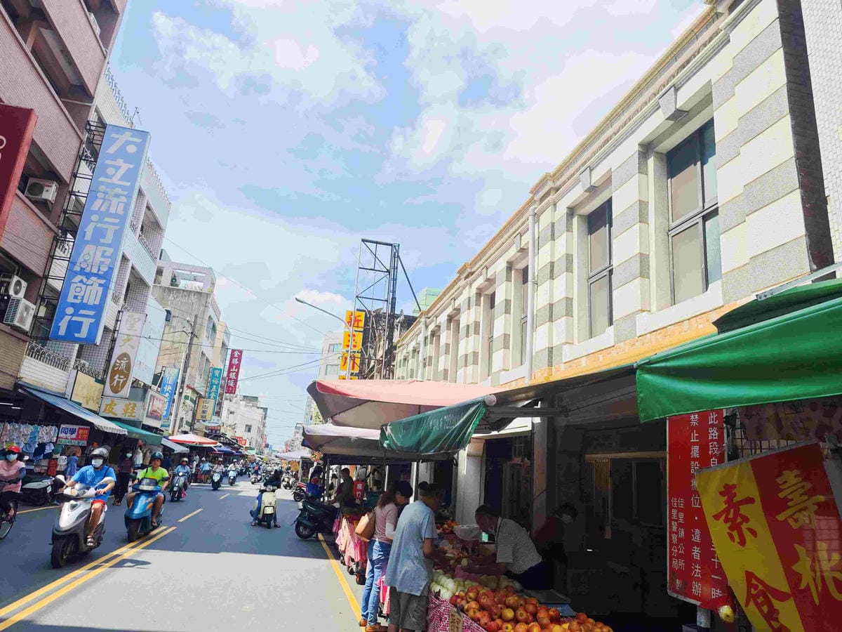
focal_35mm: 23
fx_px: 559
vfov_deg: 58.9
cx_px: 421
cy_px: 316
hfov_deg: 73.9
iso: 50
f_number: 2
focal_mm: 8.72
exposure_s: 1/2182
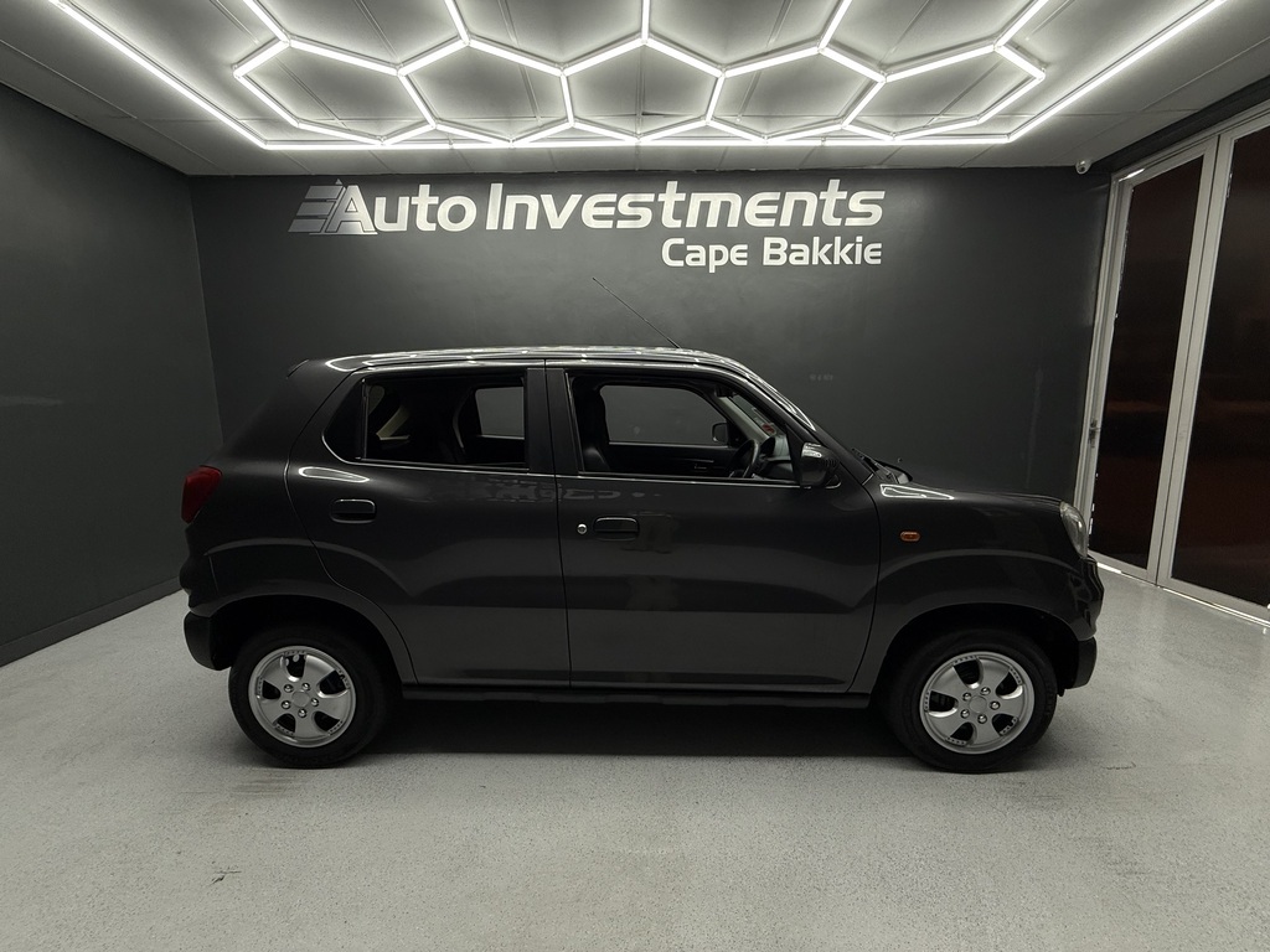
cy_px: 476
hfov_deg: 102.1
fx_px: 514
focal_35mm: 14
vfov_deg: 85.7
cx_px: 635
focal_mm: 2.22
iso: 100
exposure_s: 1/100
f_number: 2.2
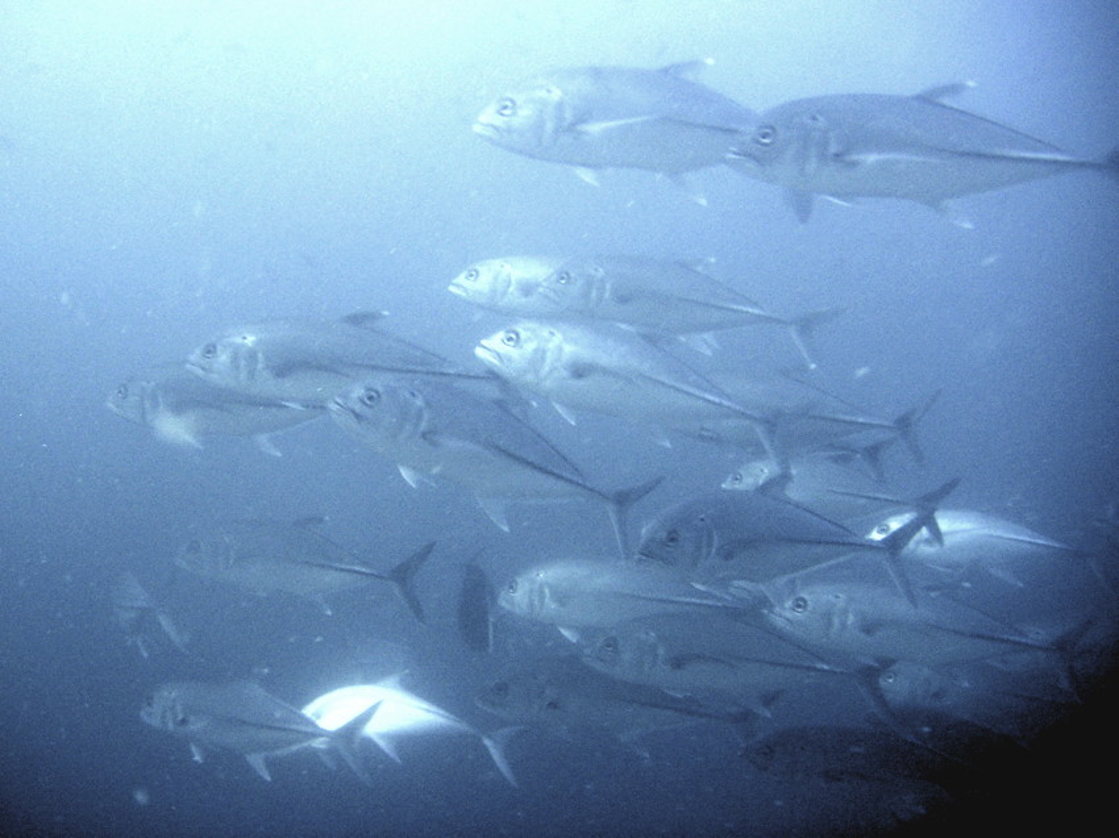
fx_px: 1228
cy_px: 419
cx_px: 560
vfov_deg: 37.7
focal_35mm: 38
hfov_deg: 49.0
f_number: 2.8
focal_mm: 6
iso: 100
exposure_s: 1/30
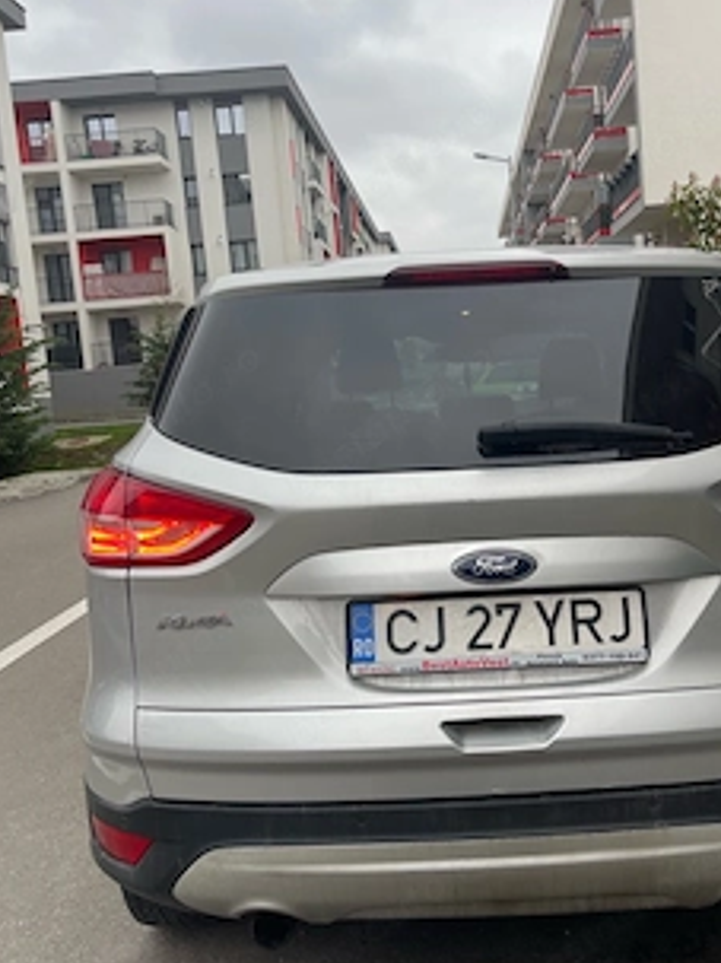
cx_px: 467
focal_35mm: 33
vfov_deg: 55.4
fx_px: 917
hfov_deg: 42.5
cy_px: 464
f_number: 1.6
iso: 40
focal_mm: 5.1
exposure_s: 1/121
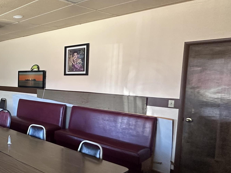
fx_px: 214
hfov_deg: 43.8
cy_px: 93
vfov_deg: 44.1
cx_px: -23
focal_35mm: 32
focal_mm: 2.22
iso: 400
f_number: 2.2
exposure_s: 1/60
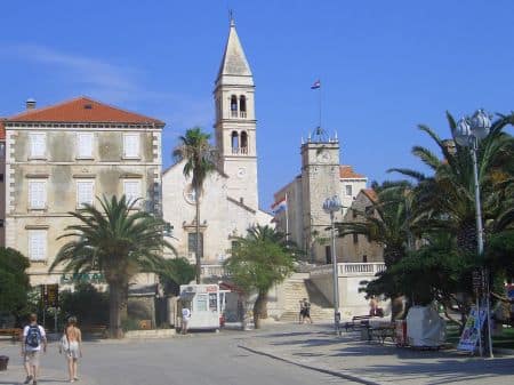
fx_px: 816
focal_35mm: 55
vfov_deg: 26.5
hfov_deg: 35.0
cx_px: 257
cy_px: 192
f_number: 5.6
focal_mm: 11.4
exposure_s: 1/500
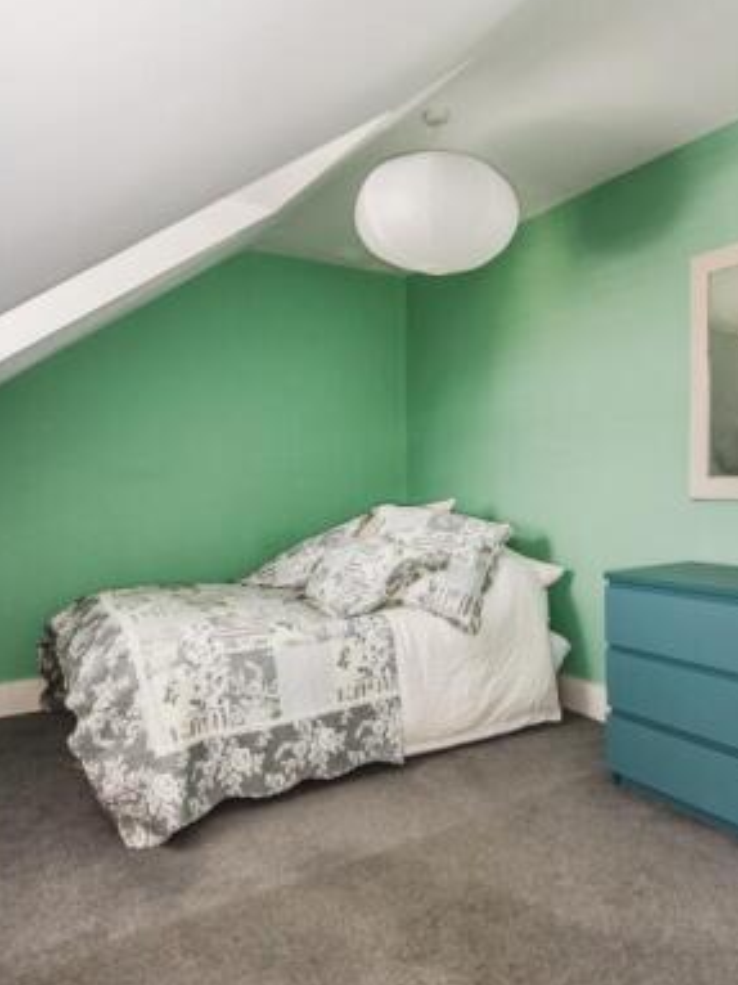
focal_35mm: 23
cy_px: 500
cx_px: 445
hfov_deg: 58.4
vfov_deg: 73.9
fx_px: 654
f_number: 8
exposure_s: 1/30
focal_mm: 14
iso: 400
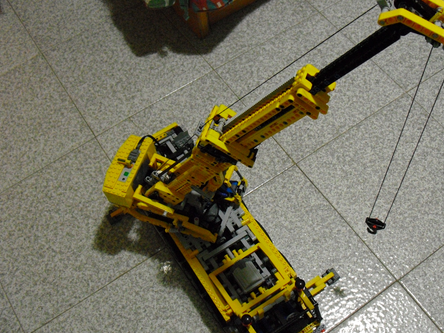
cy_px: 172
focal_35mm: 43
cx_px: 240
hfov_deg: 43.8
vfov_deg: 33.6
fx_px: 552
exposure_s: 1/10
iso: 800
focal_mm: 6.3
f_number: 3.1
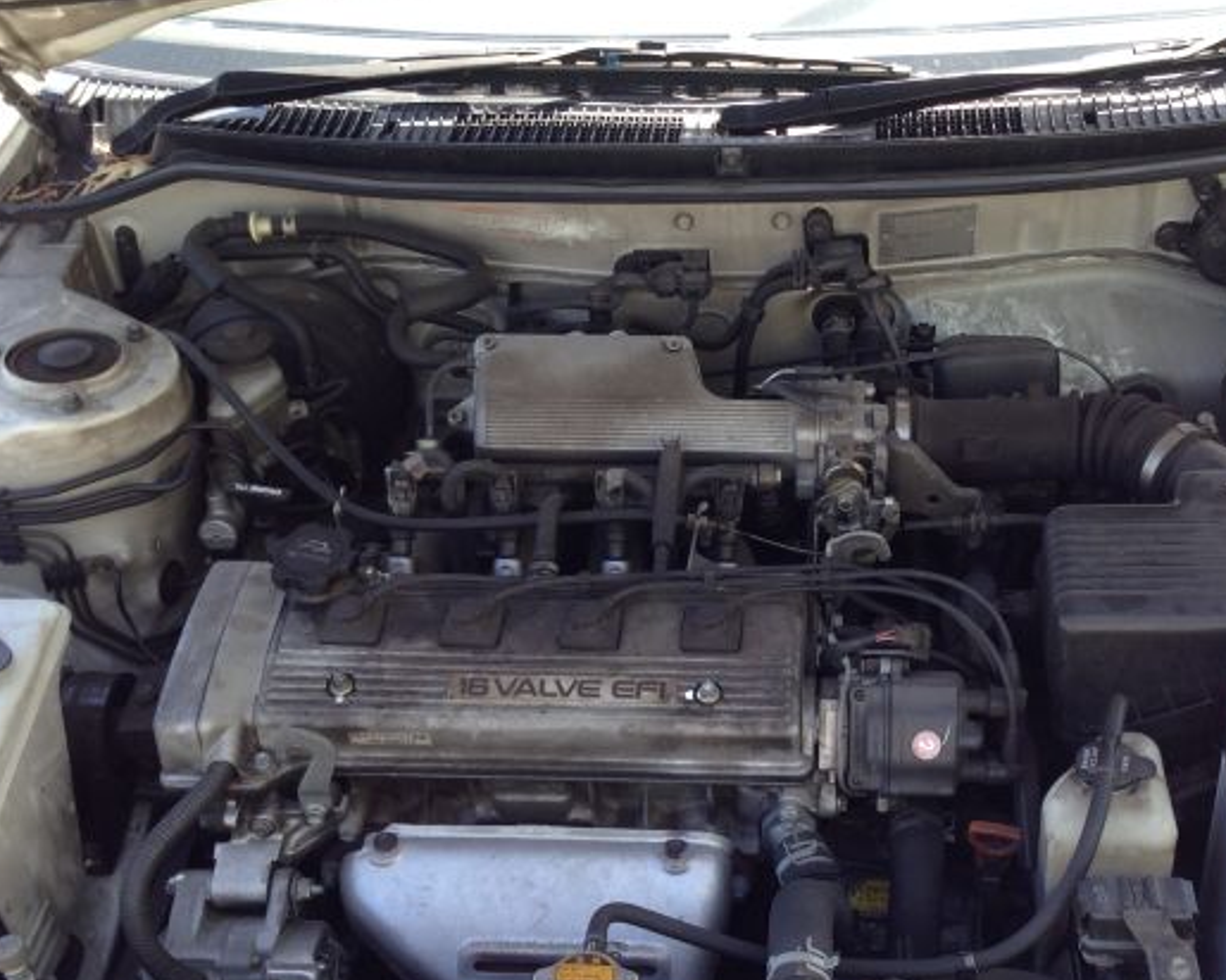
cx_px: 724
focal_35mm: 50
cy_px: 583
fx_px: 1814
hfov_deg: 37.2
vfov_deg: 30.2
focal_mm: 4.12
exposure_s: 1/175
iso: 50
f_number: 2.4
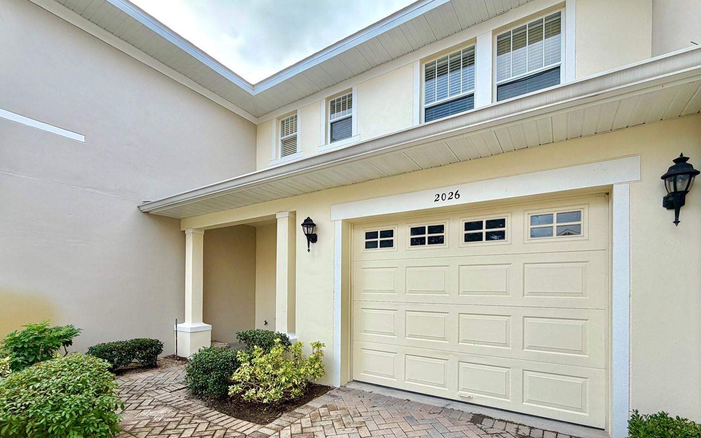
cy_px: 286
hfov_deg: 94.4
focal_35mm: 17
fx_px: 325
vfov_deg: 66.4
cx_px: 353
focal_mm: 2.22
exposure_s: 1/214
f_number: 2.2
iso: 50
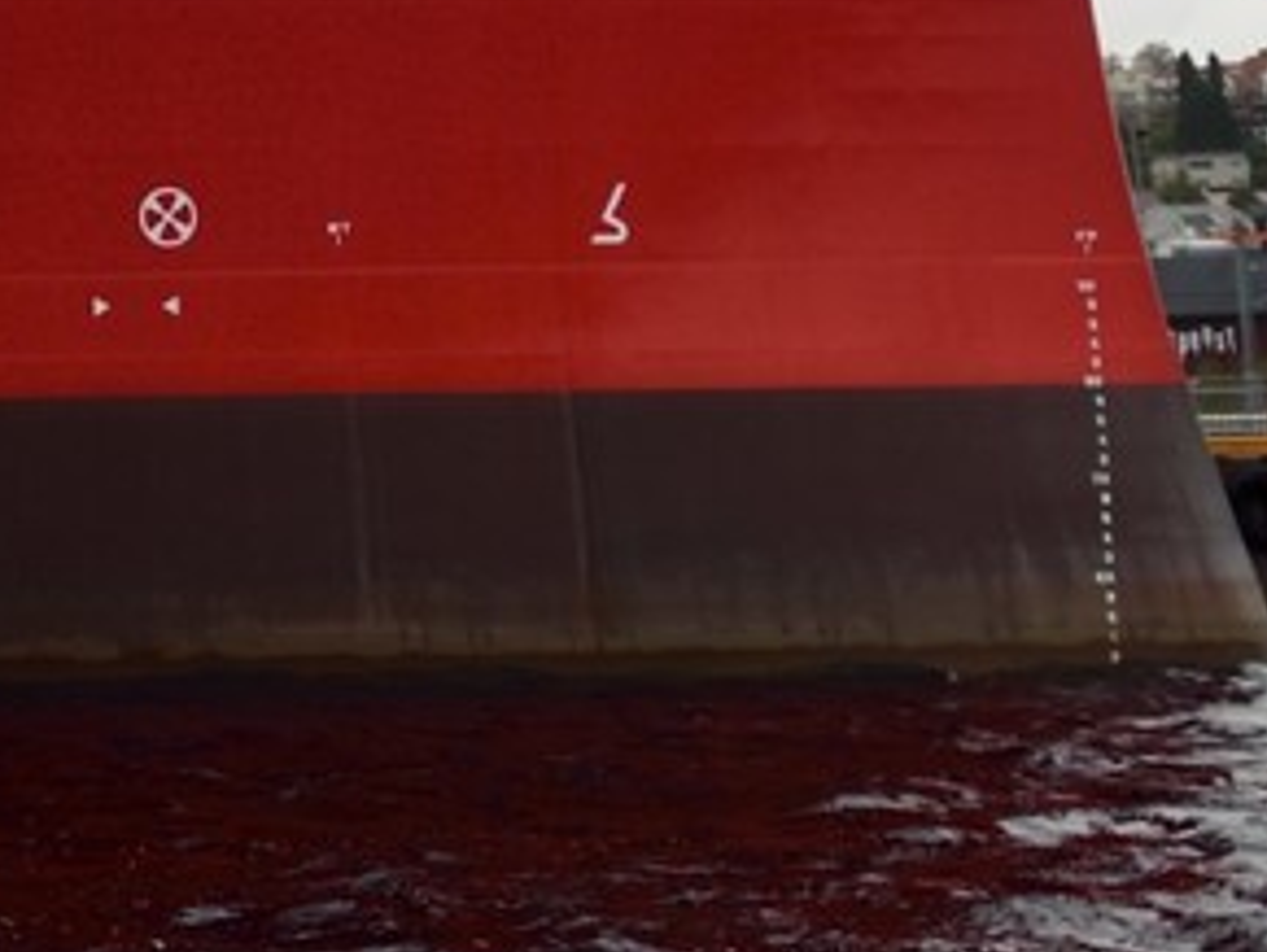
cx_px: -2084
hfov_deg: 11.6
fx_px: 4652
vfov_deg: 11.3
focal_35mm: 127
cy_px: -402
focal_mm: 24
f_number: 7.1
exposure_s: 1/400
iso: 200
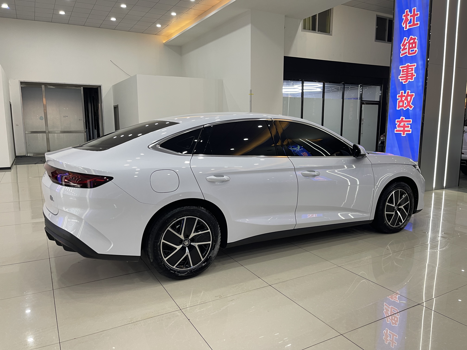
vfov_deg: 54.9
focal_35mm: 25
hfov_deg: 69.4
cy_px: 175
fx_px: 337
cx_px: 234
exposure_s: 1/50
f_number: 1.6
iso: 80
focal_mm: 5.1
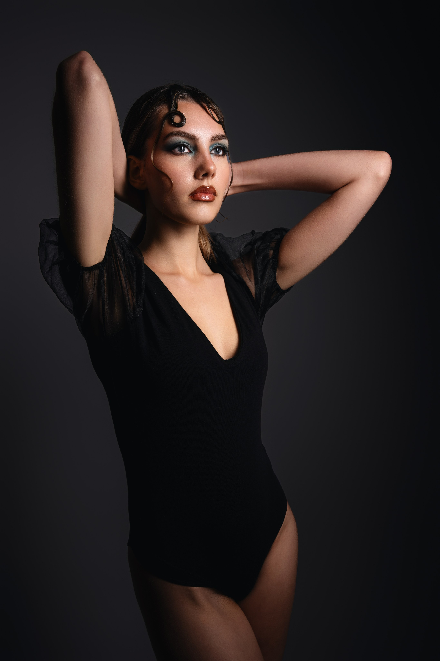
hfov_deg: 37.6
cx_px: 220
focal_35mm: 35
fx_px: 647
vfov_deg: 54.0
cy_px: 330
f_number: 11
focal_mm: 35.3
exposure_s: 1/250
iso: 100
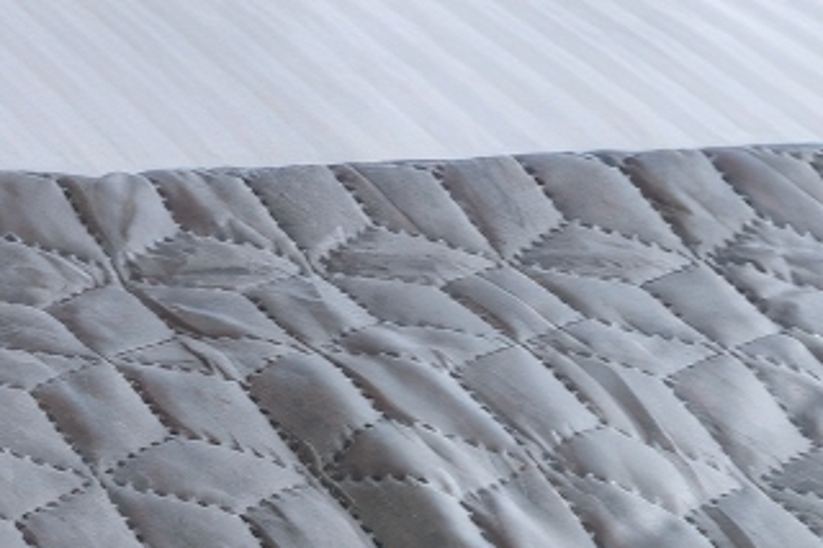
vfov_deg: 8.4
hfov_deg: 11.9
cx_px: -1424
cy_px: -1376
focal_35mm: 120
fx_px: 2742
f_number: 22
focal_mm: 11
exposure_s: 1/40
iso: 250
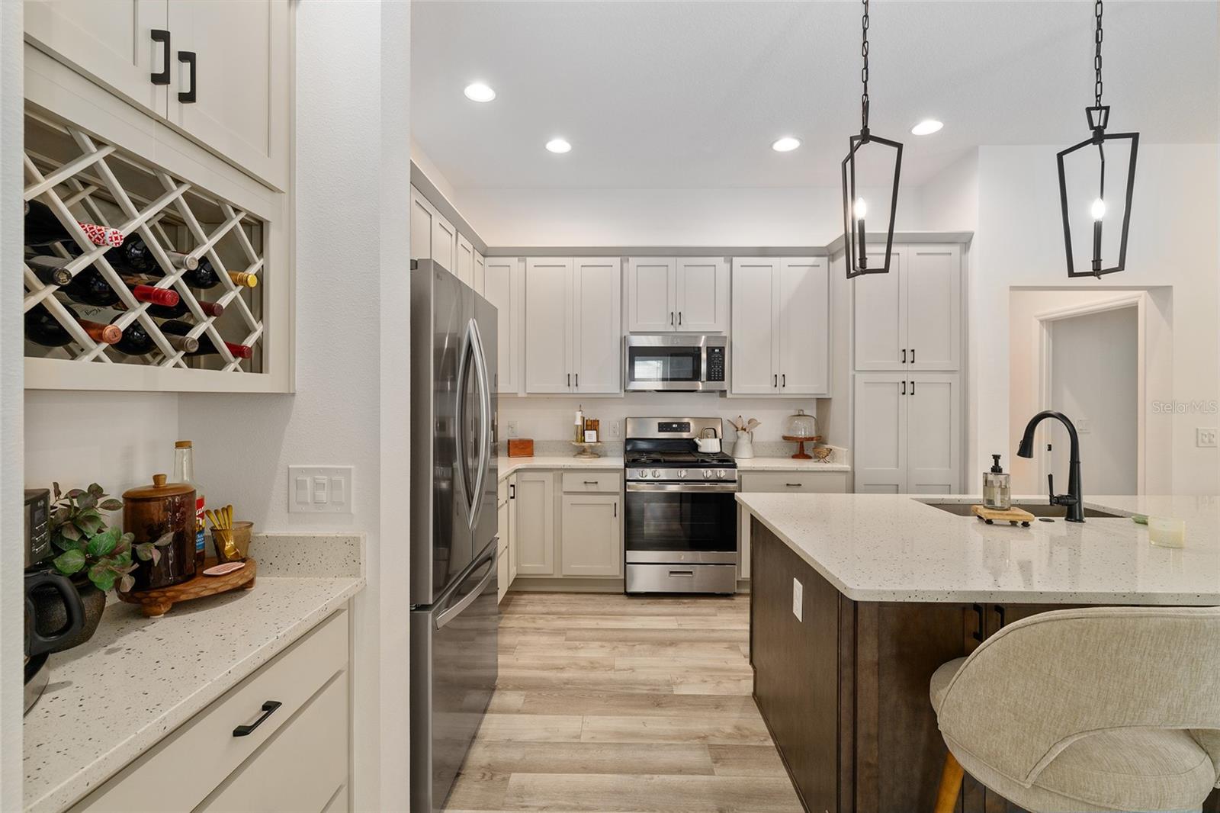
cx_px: 610
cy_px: 406
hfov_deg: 96.7
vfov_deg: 73.7
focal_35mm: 16
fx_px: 542
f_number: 8
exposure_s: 1/10
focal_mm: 16
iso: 400
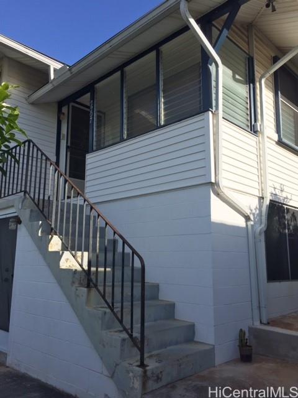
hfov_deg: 48.2
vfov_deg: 61.7
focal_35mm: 29
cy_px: 199
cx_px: 149
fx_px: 333
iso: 32
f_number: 2.2
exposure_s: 1/2083
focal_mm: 4.15
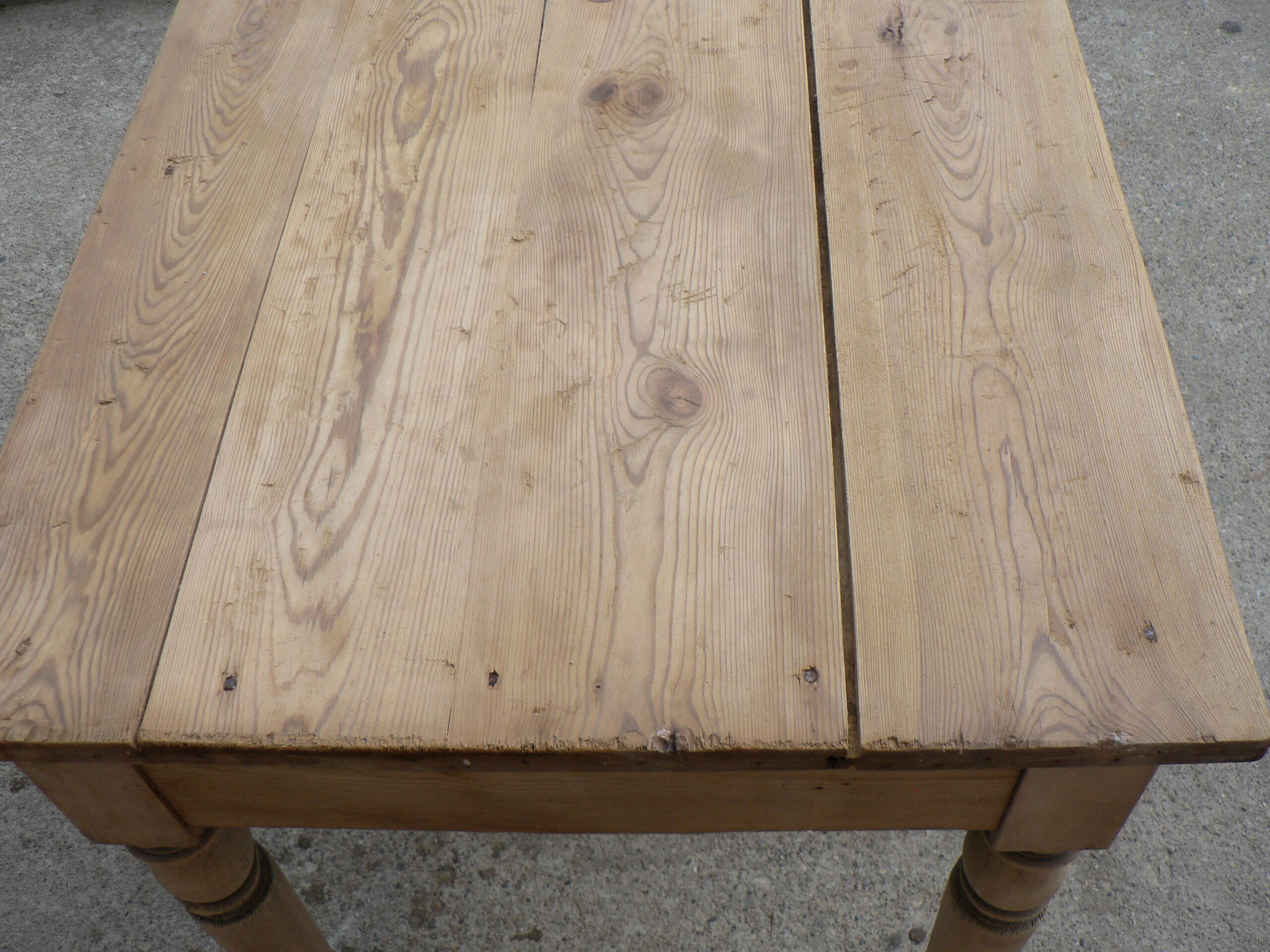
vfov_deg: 39.7
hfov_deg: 51.4
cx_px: 635
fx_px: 1321
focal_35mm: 36
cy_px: 476
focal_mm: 6
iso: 80
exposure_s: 1/125
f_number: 2.8
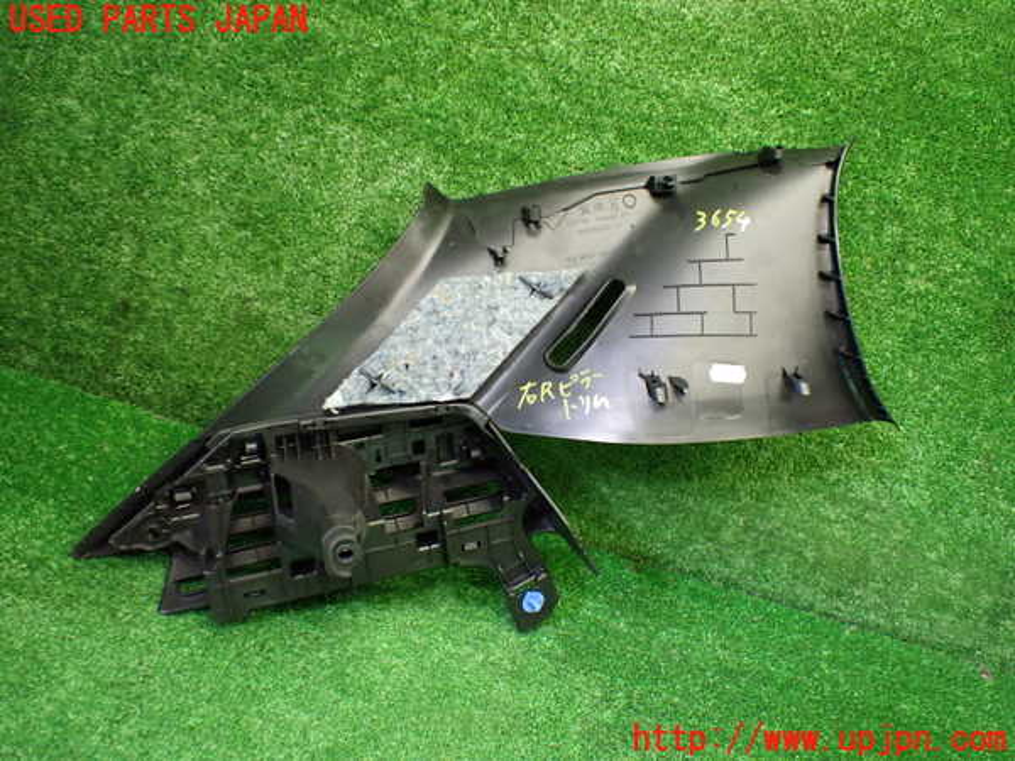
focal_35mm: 30
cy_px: 380
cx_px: 508
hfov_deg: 60.0
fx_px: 880
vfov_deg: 46.8
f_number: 2.3
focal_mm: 5.4
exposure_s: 1/125
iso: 800
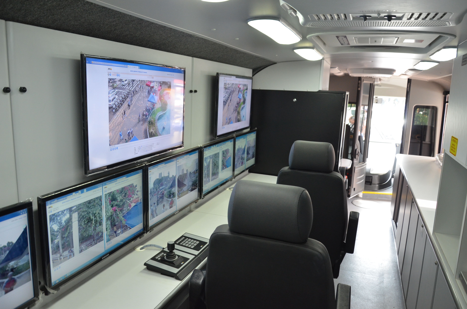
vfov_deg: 47.7
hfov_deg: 67.5
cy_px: 154
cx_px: 234
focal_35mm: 27
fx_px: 350
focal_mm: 18
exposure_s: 1/50
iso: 800
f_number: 3.5
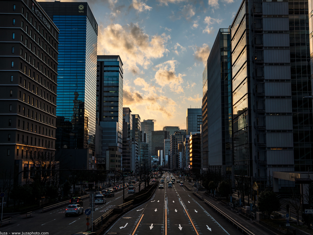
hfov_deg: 41.5
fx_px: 413
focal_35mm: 46
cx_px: 172
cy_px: 117
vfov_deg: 31.7
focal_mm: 41.6
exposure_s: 1/200
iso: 100
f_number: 11
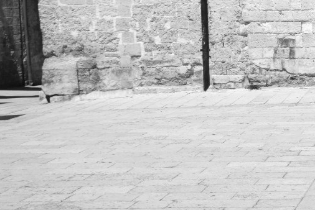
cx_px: 446
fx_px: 840
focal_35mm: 96
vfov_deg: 14.3
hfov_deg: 19.1
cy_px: 74
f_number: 10
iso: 100
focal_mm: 20
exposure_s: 1/250
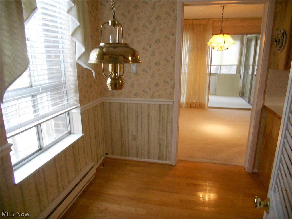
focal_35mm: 26
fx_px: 219
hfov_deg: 67.3
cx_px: 146
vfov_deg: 53.1
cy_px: 110
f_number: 3.2
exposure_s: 1/30
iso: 400
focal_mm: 4.6
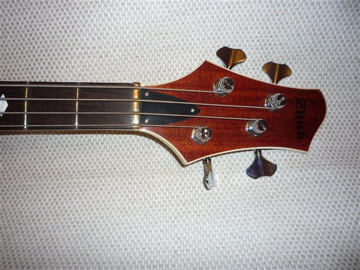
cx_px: 180
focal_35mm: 30
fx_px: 312
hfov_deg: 60.0
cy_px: 135
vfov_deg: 46.8
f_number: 4
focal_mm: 5.2
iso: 100
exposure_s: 1/30
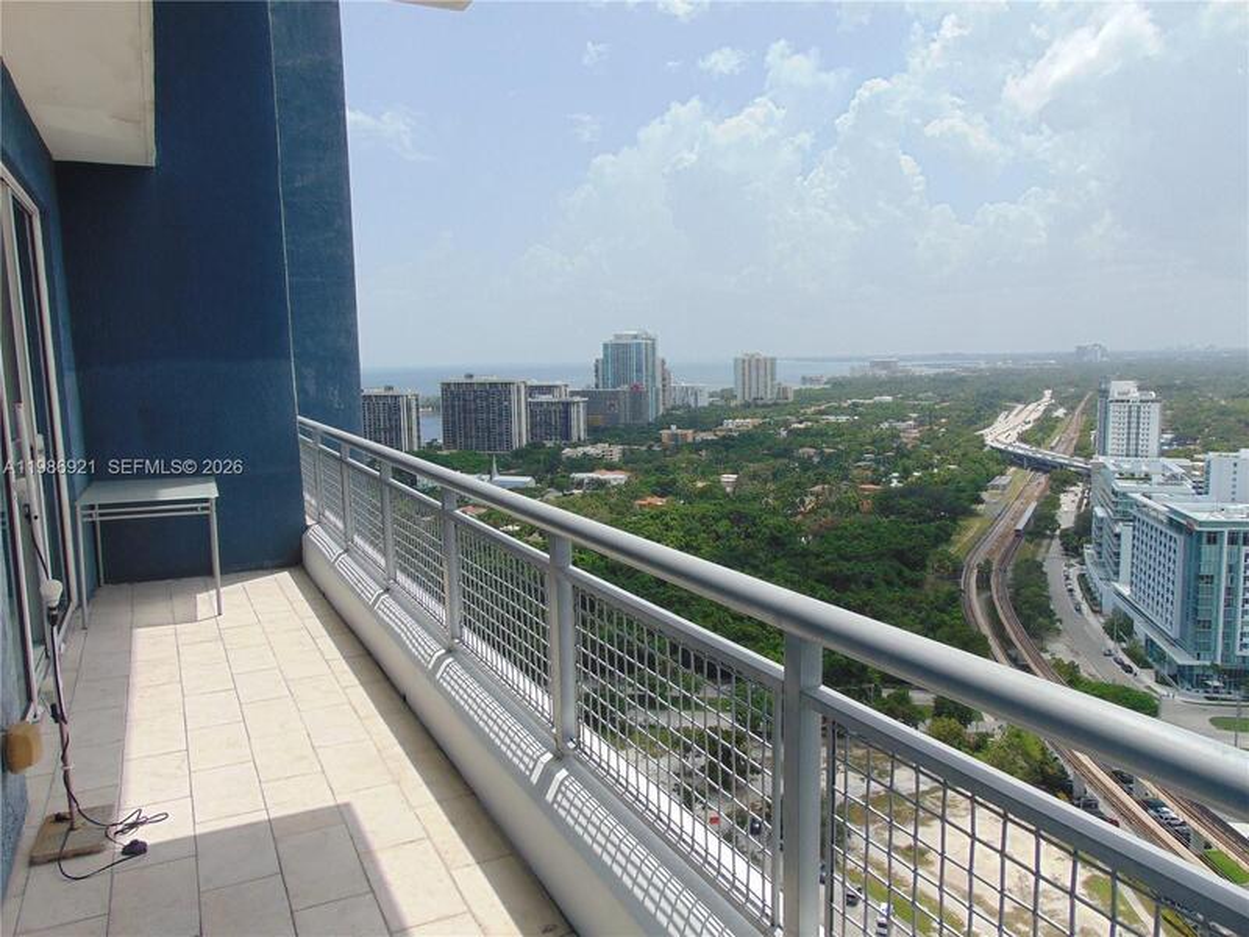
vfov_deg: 54.9
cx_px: 624
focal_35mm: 25
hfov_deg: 69.4
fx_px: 902
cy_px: 468
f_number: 7.7
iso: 80
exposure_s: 1/320
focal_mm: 4.5
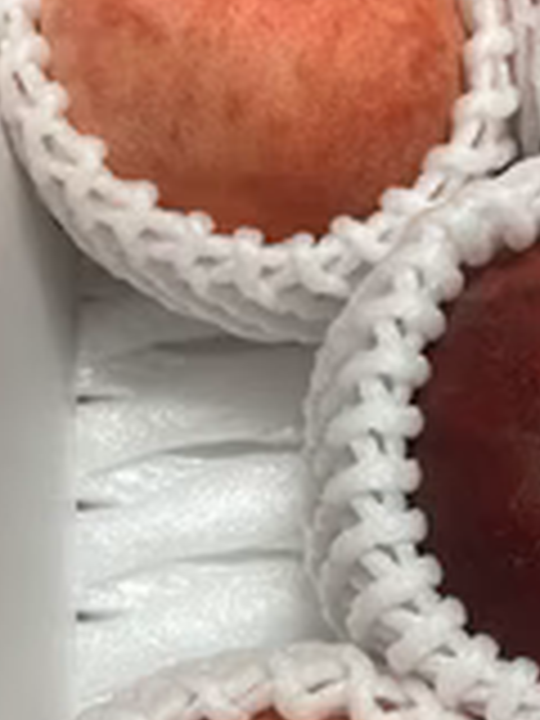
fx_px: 1456
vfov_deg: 27.6
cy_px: 495
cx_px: 572
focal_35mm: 70
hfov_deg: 20.2
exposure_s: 1/60
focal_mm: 3.99
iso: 125
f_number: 1.8
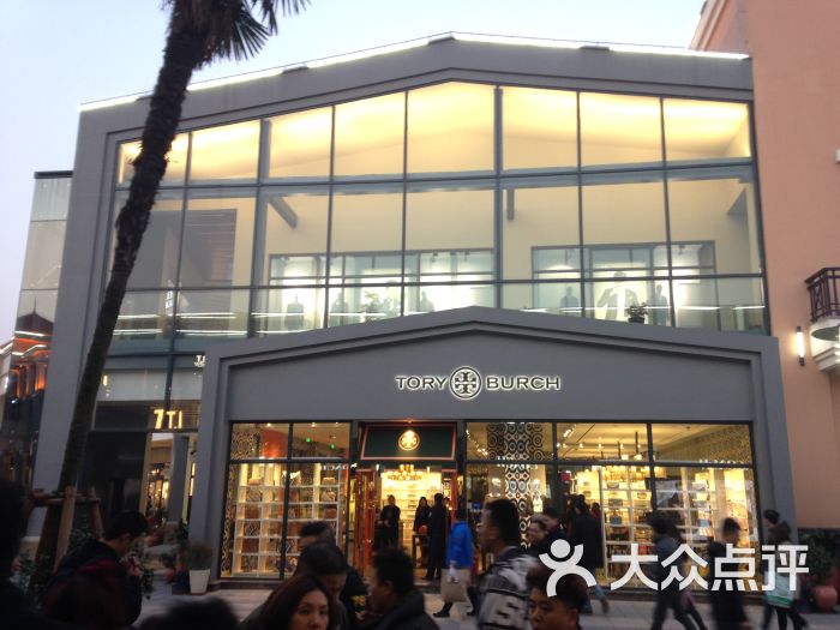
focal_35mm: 33
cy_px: 315
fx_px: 801
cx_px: 420
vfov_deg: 42.9
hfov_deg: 55.4
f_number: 2.4
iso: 80
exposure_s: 1/20
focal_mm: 4.12
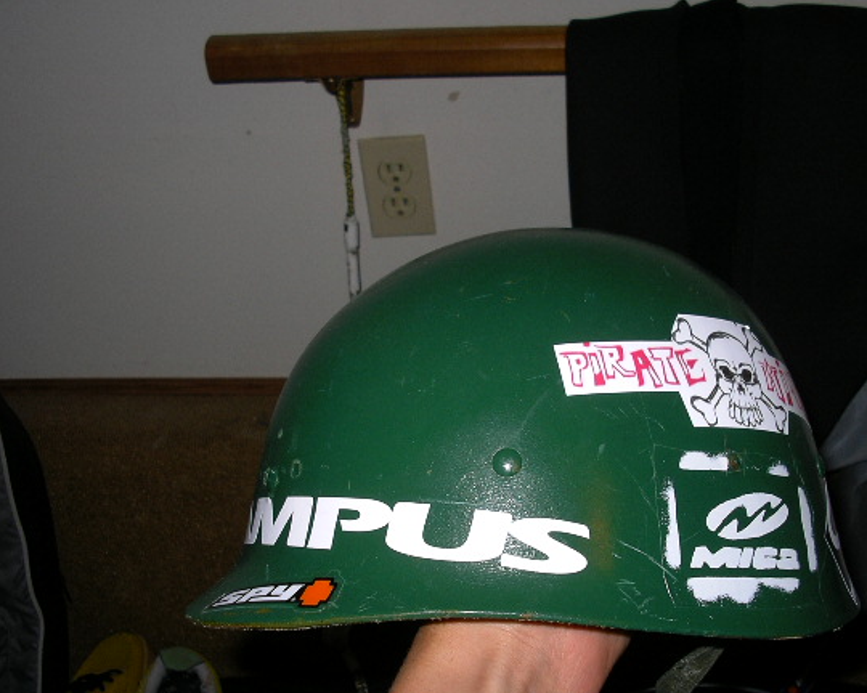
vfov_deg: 34.1
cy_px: 358
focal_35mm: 44
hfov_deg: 41.9
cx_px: 511
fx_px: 1129
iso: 50
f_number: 4.1
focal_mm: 5.8
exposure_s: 1/60
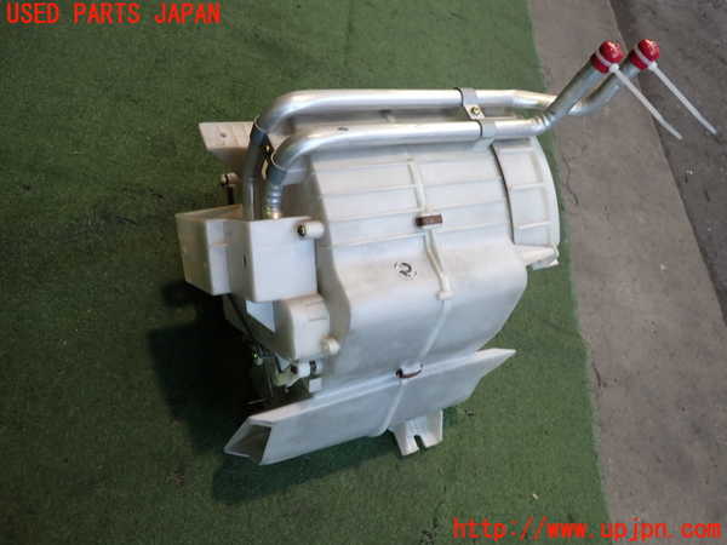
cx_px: 364
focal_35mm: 30
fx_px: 630
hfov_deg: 60.0
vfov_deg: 46.8
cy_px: 272
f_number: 2.3
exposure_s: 1/60
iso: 200
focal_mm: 5.4
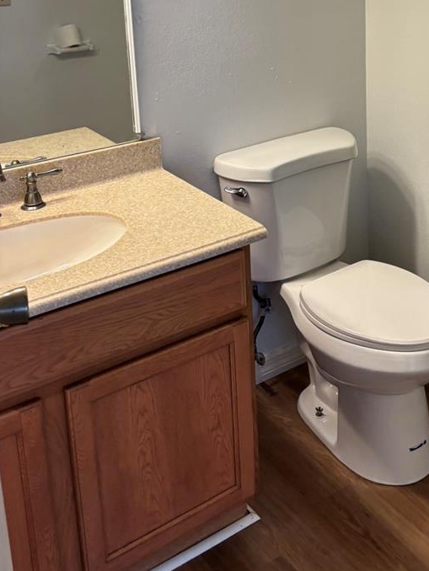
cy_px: 77
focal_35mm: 46
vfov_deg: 38.9
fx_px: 760
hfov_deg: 30.3
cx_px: 375
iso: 100
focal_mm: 5.96
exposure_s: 1/120
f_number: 1.6
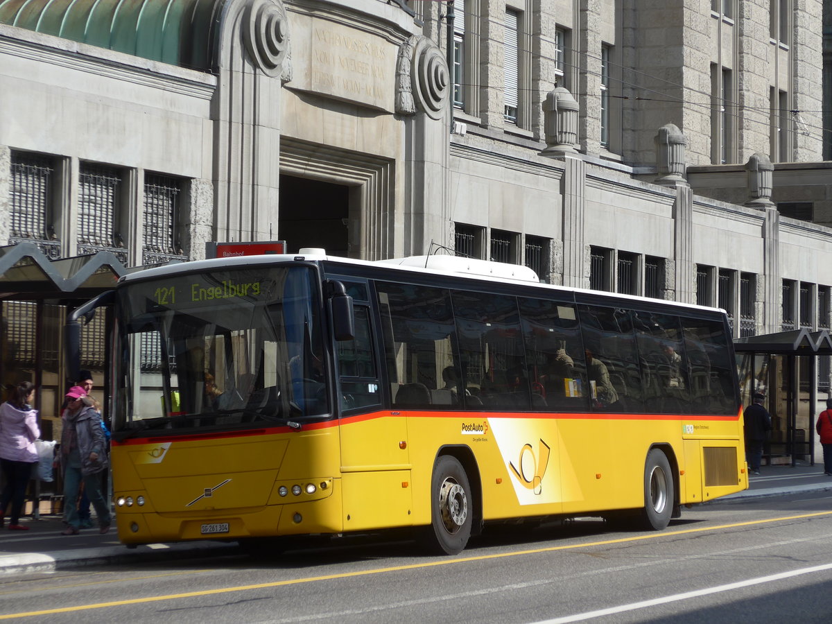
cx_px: 416
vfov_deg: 14.4
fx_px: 2476
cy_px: 312
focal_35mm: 103
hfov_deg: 19.1
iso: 80
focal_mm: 20.4
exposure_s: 1/640
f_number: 4.8
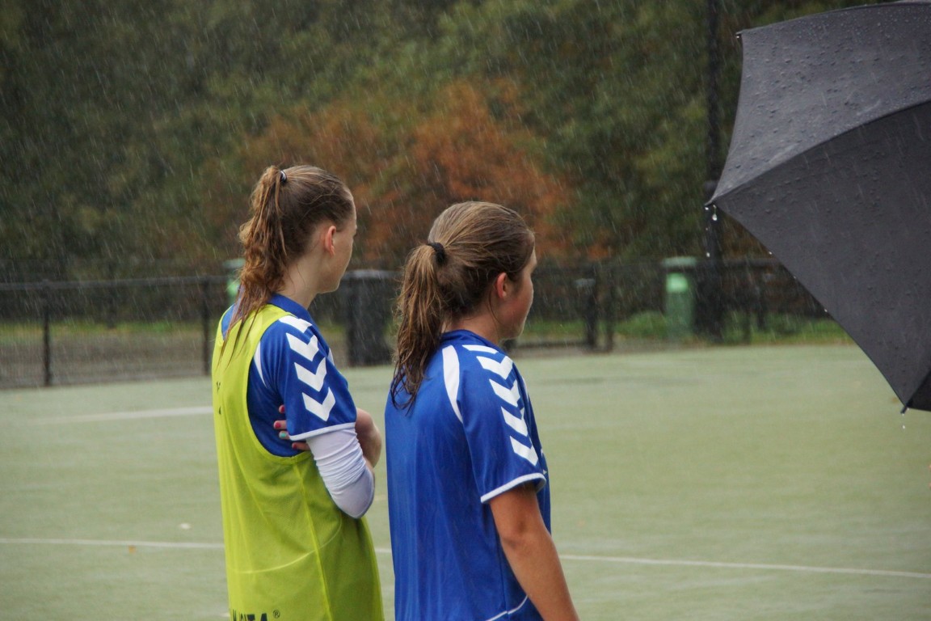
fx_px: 5236
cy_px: 310
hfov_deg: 10.2
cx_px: 466
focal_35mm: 202
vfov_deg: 6.8
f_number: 6.3
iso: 1250
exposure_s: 1/320
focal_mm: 135
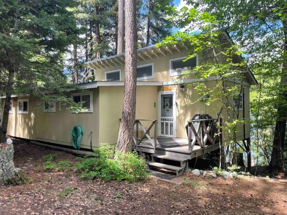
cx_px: 144
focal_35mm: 26
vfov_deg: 53.1
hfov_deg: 67.3
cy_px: 108
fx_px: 216
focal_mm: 4.2
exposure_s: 1/271
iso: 32
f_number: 1.6
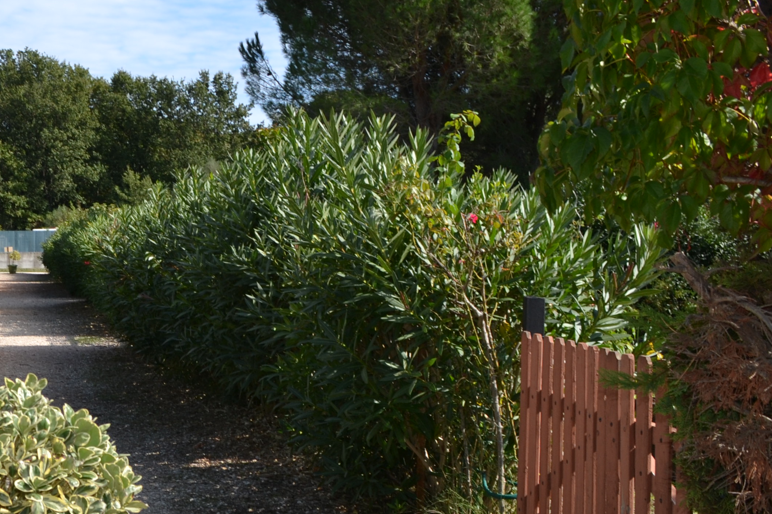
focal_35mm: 59
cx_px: 57
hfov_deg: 32.1
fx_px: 1265
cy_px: 340
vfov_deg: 22.9
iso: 100
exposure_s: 1/200
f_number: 8
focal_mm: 18
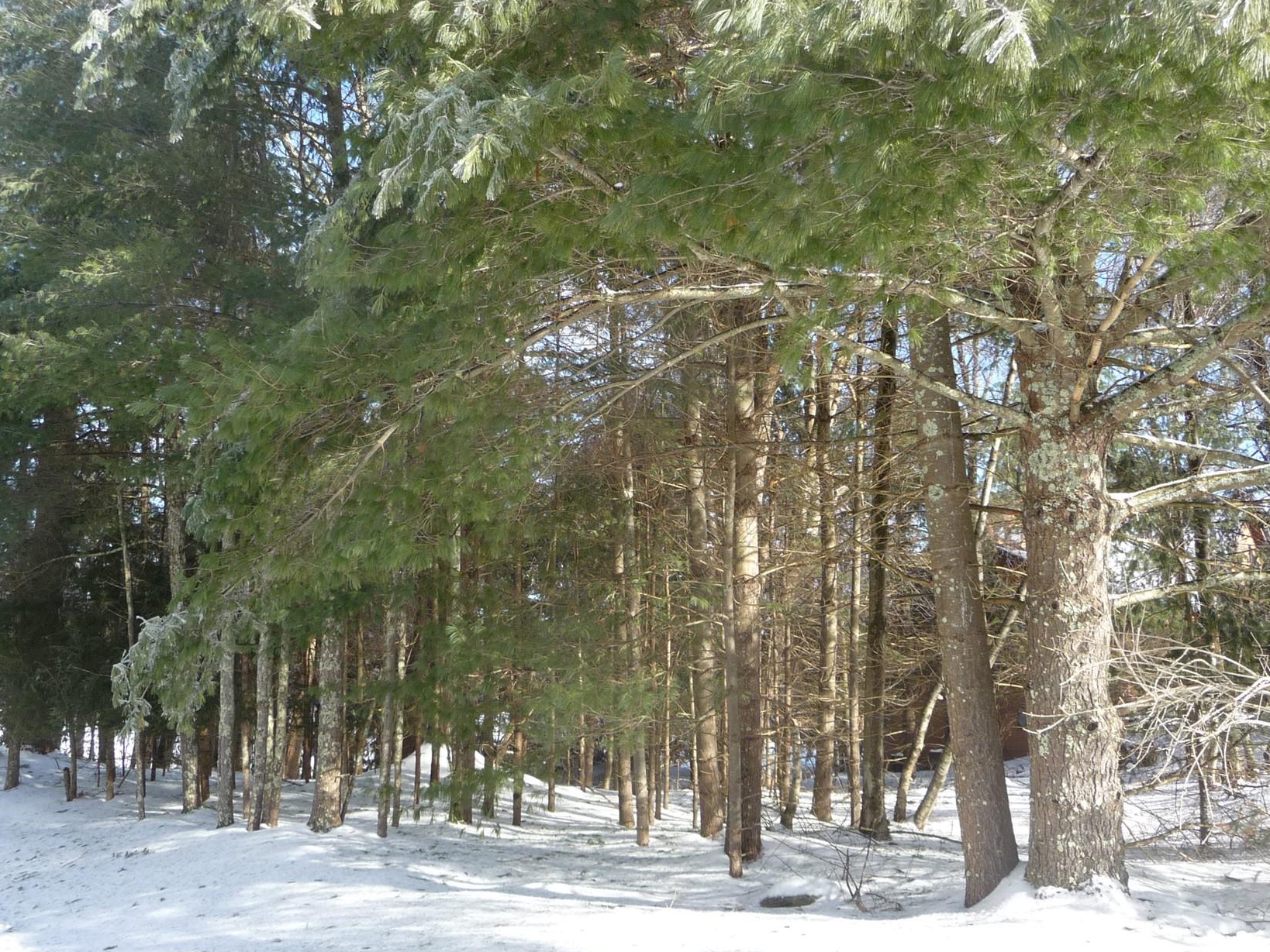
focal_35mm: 35
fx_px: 1284
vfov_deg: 40.7
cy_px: 476
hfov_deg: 52.6
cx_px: 619
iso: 100
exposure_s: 1/250
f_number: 3.3
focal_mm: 4.7
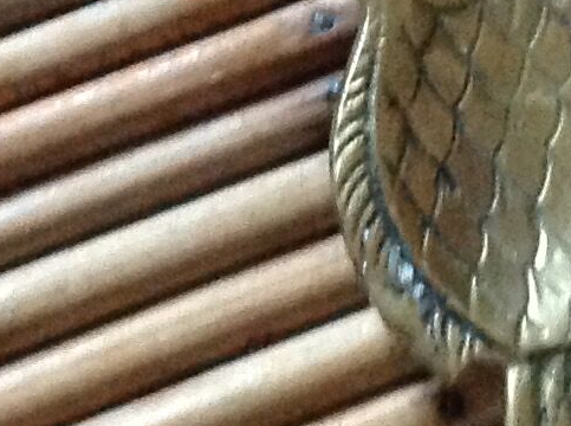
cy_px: -288
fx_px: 3094
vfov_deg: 7.7
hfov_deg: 10.5
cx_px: 423
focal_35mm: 188
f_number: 2.4
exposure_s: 1/15
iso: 500
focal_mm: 4.28
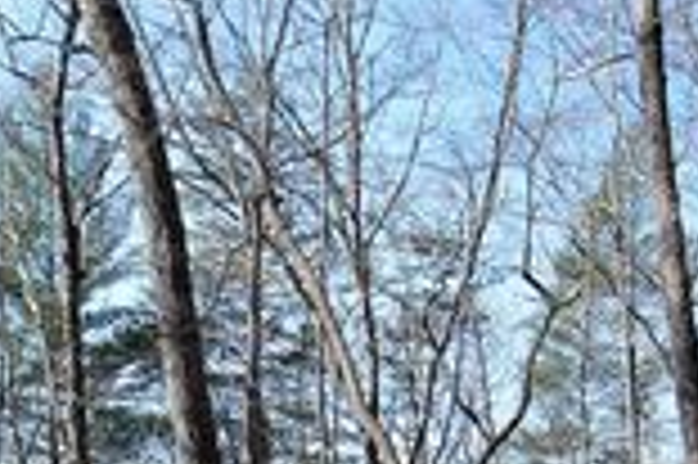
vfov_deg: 19.7
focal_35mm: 58
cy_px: 728
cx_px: 356
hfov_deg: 34.5
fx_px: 1123
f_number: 8
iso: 200
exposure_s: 1/250
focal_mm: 12
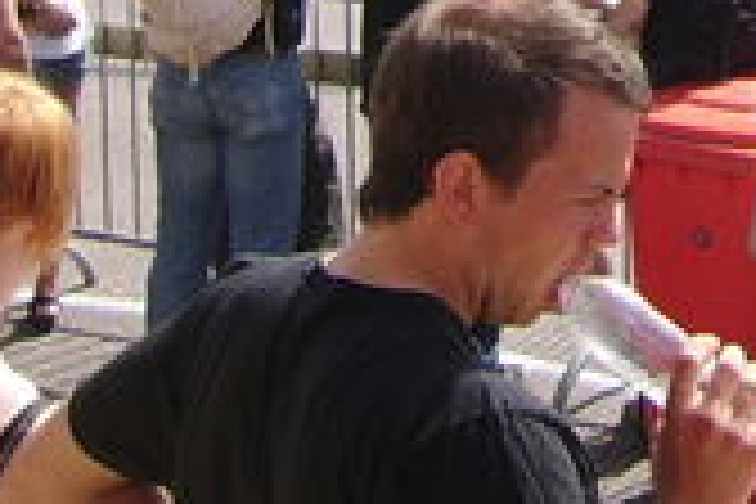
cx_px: 950
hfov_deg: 14.2
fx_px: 2919
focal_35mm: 139
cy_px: -387
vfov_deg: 9.4
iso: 50
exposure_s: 1/706
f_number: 2.8
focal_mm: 5.95
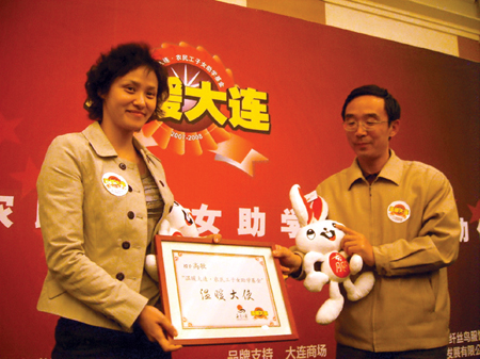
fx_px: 485
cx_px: 240
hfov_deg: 52.7
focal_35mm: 35
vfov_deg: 40.7
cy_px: 180
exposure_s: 1/8
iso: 100
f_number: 2.8
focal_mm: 5.8
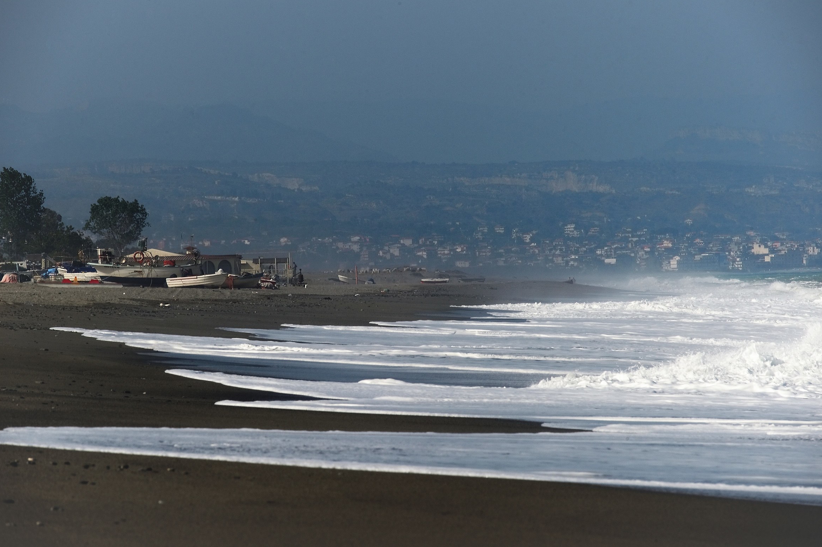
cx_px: 409
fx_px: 7050
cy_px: 267
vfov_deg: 4.4
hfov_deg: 6.7
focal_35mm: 309
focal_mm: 300
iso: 320
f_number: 16
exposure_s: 1/125
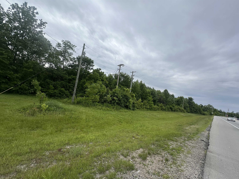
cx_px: 120
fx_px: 97
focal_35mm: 14
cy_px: 90
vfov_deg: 85.7
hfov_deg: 102.1
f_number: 2.2
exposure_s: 1/1916
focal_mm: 2.22
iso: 50
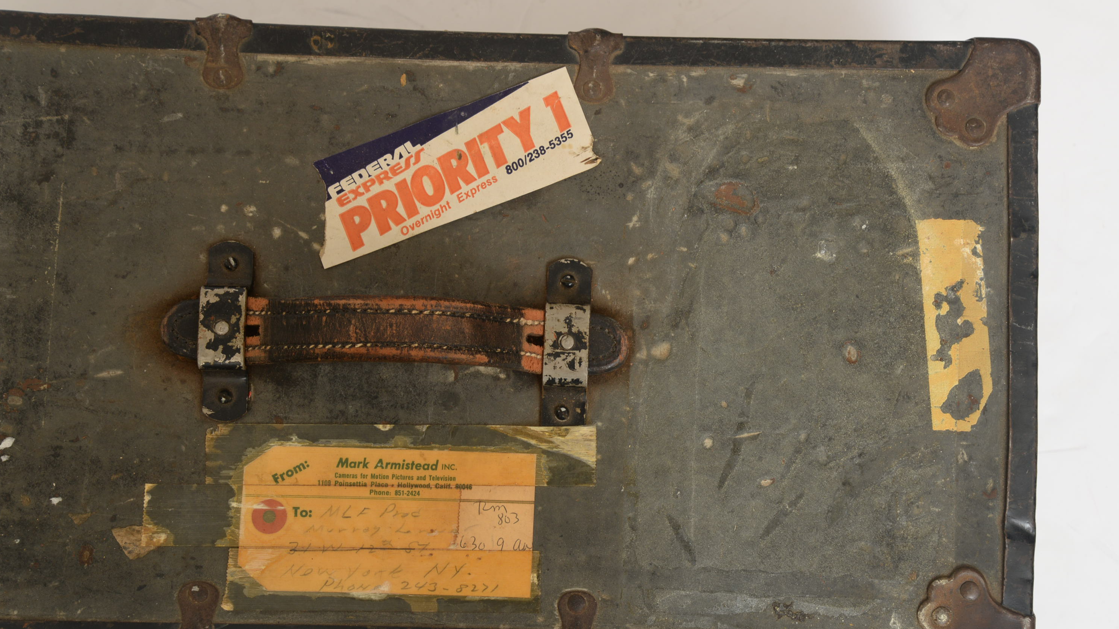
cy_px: 372
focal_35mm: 70
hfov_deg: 30.2
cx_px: 563
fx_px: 2077
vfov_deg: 17.2
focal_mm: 66
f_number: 11
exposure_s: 1/125
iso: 400
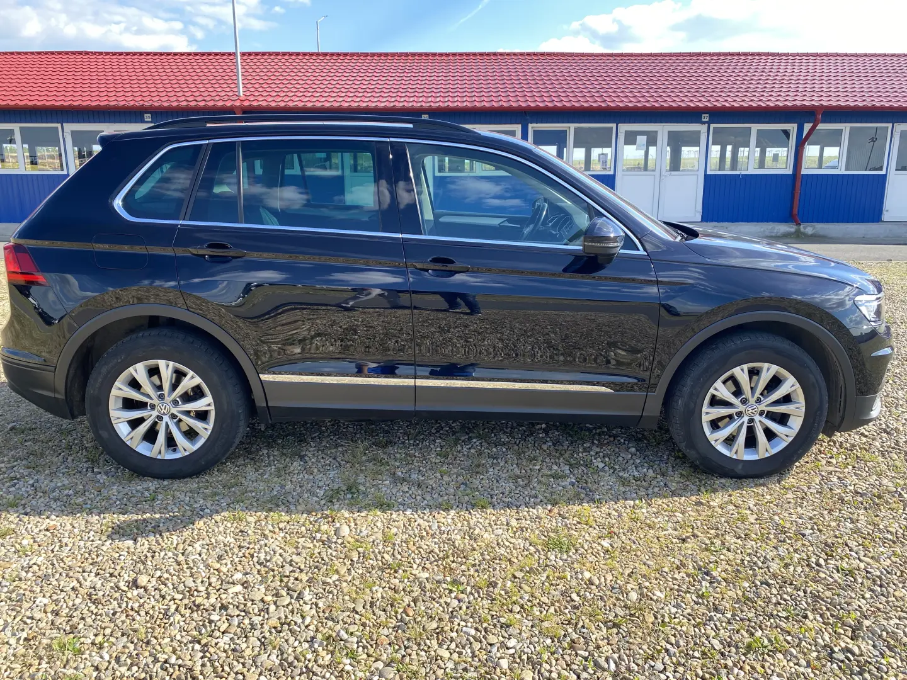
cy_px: 340
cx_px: 454
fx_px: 681
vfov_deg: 53.1
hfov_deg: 67.3
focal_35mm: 26
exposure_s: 1/312
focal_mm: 4.25
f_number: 1.8
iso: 32
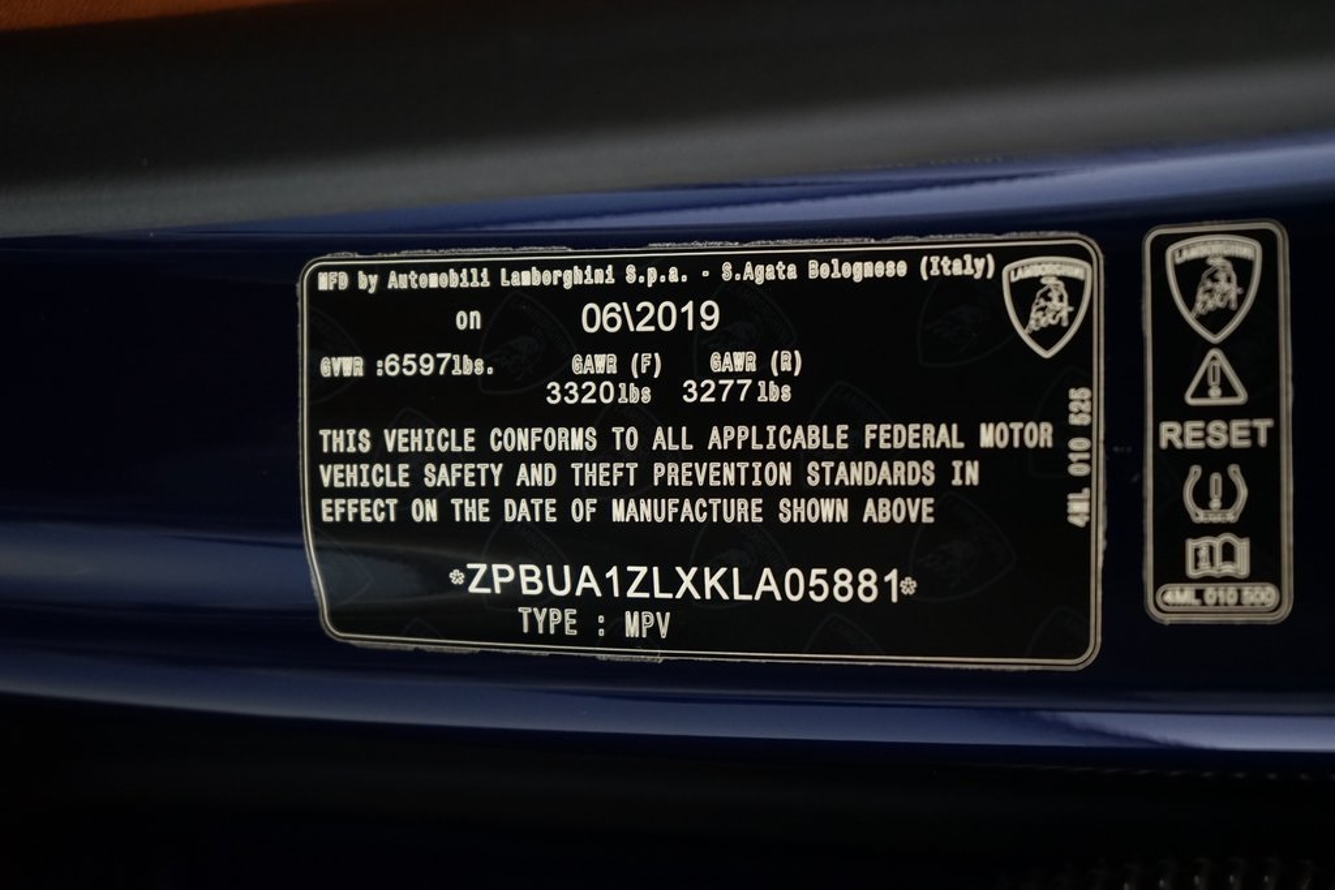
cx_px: 668
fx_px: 2336
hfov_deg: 31.9
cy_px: 445
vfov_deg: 21.6
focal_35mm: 63
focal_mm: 63
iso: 2000
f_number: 5.6
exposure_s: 1/25
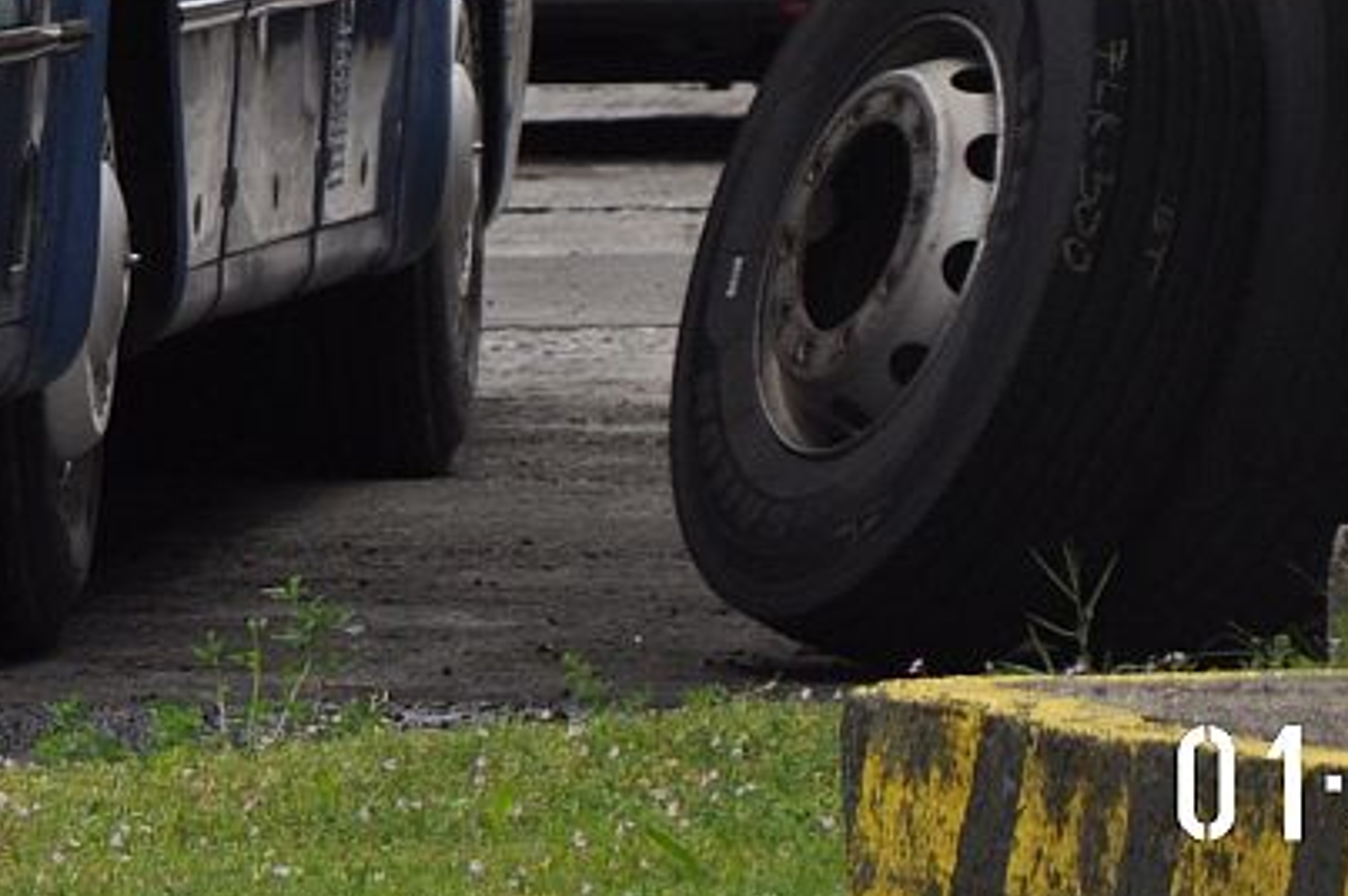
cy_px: -615
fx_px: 20680
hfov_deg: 3.7
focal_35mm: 553
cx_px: -761
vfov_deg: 2.5
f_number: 5.6
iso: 400
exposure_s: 1/1000
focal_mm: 105
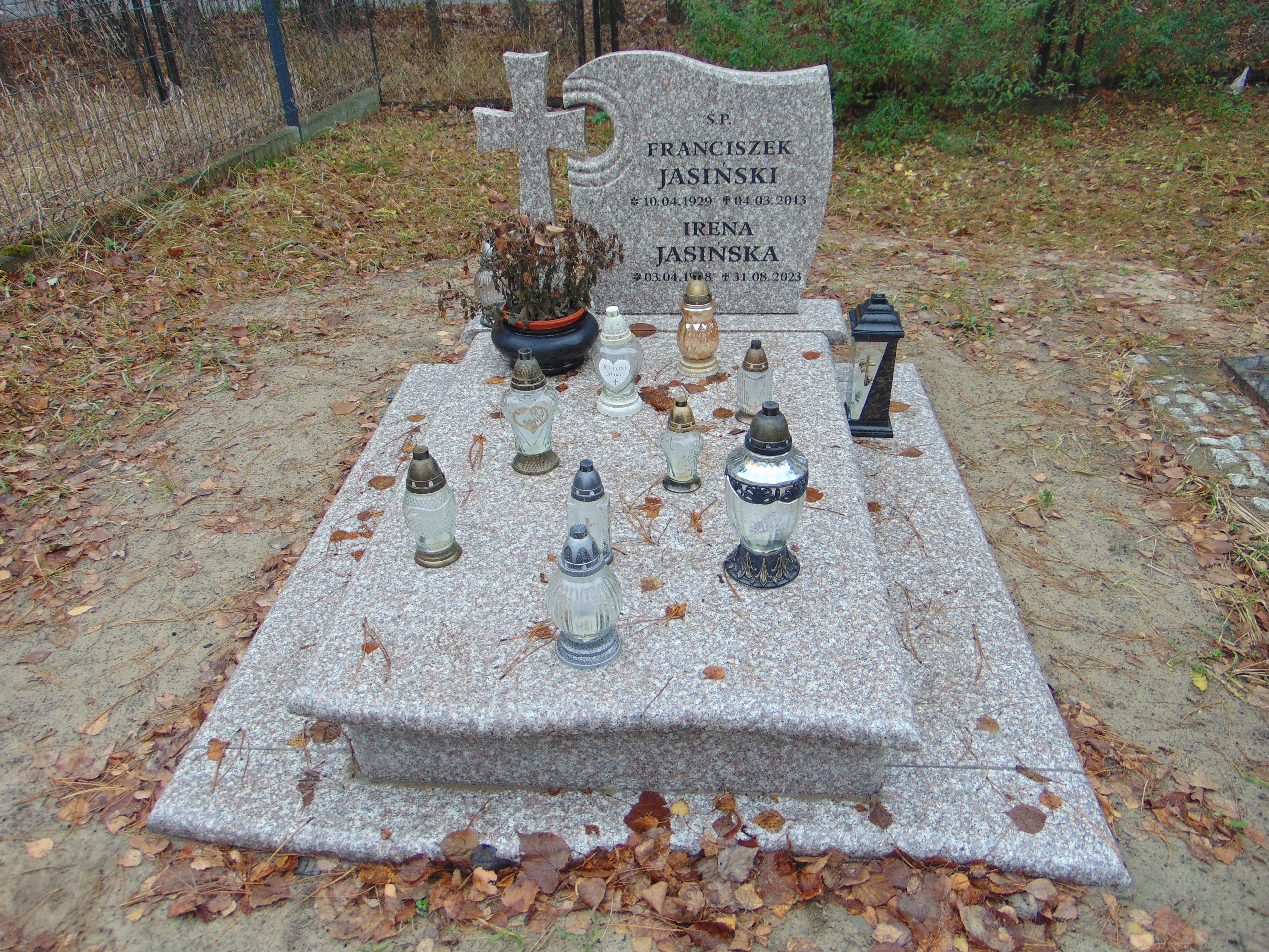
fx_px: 916
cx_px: 634
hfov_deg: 69.4
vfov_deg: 54.9
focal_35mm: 25
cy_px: 476
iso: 80
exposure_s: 1/60
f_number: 3
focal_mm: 4.5
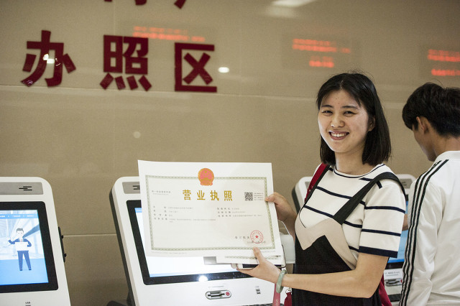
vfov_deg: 19.4
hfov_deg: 28.9
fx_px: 894
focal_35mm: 70
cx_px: 230
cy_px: 153
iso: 1000
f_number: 2.8
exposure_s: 1/400
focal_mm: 70
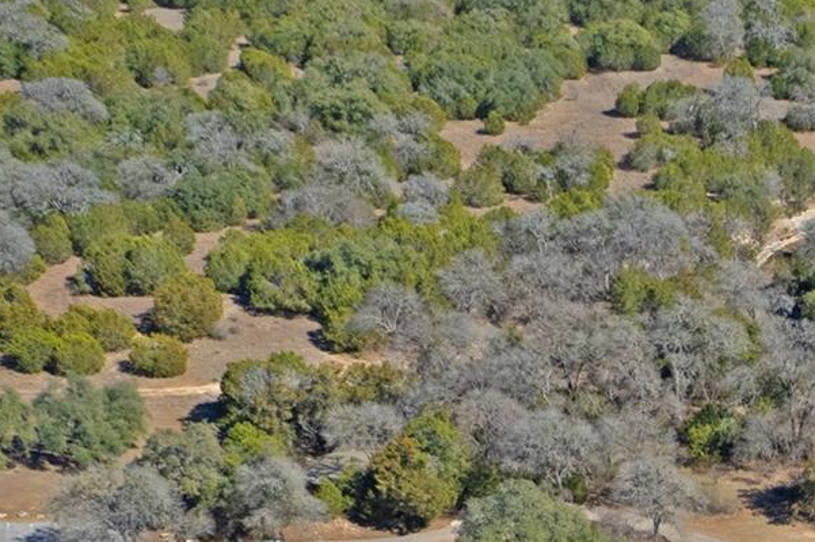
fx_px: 1697
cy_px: 892
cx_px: 982
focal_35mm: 75
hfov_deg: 24.4
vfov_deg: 16.1
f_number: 2.8
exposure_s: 1/2000
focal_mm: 8.38
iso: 100
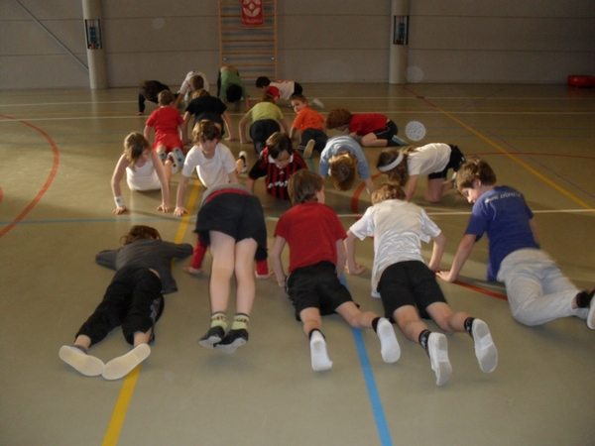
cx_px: 298
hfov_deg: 52.6
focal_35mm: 35
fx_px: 602
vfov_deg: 40.7
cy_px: 223
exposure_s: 1/45
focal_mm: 6.3
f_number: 3.2
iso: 200
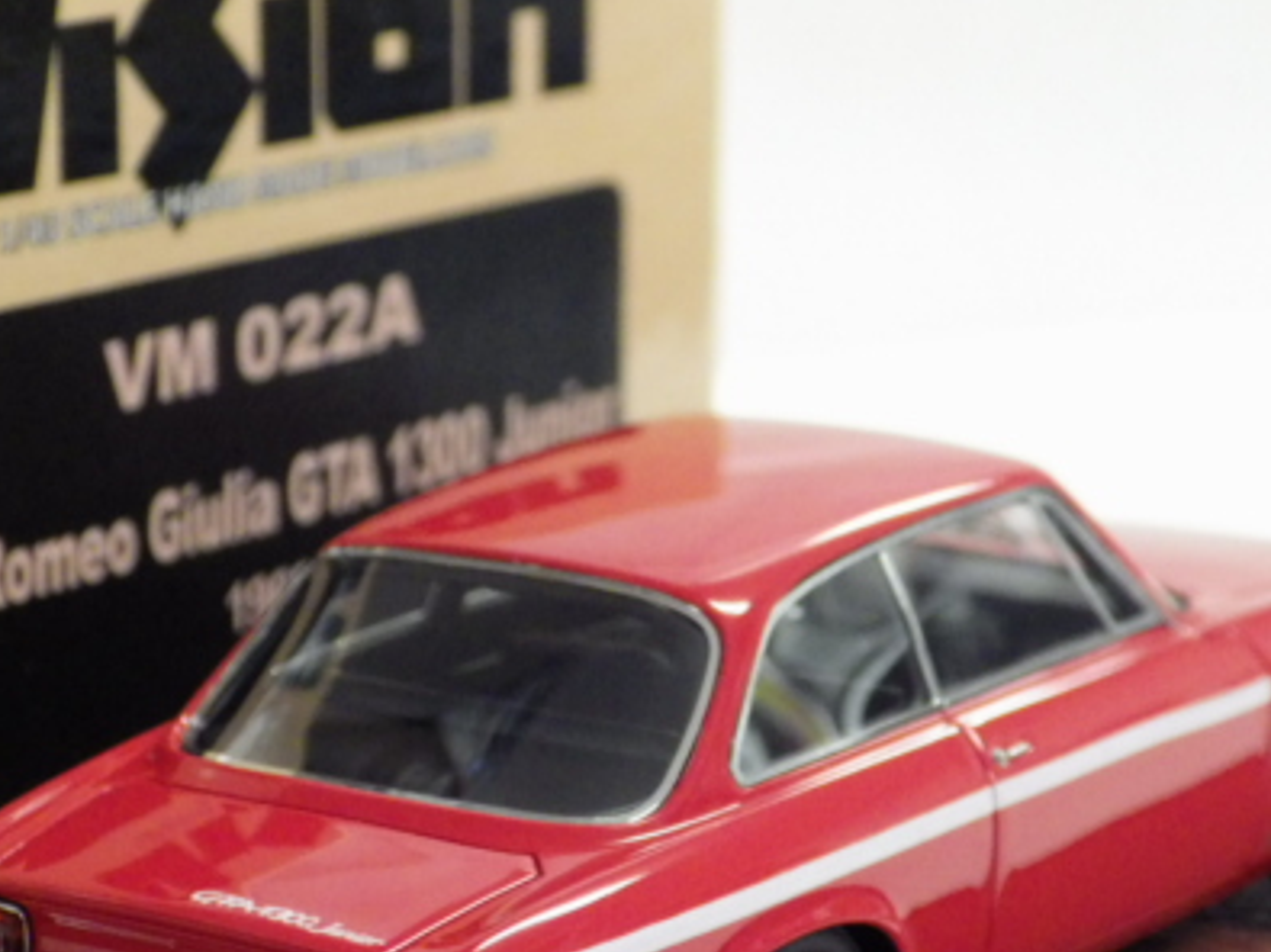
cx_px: 608
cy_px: 666
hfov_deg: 14.0
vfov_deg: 10.5
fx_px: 5176
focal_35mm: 141
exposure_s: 1/40
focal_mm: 15.6
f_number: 4.4
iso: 800
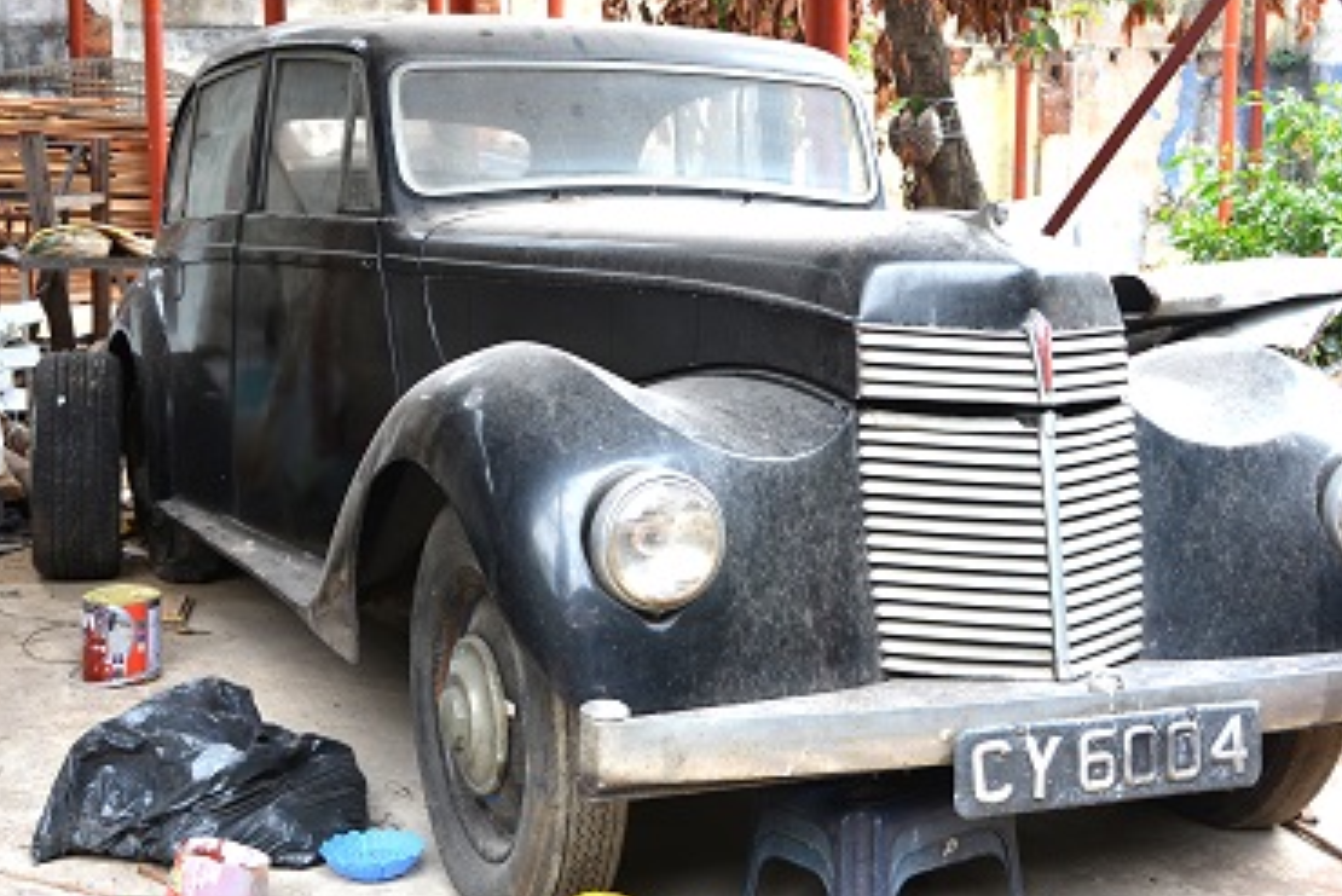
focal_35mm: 55
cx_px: 696
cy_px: 383
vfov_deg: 24.8
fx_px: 2039
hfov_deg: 36.4
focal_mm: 27
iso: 280
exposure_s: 1/125
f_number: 5.6
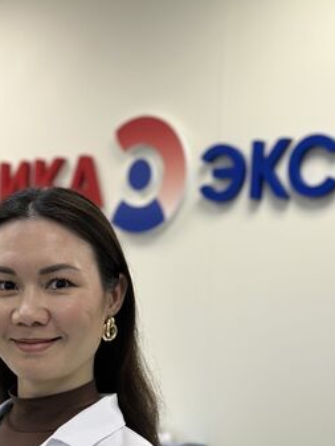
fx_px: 1225
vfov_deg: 20.2
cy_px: 408
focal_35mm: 95
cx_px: 113
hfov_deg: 15.5
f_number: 1.78
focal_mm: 6.86
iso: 64
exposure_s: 1/101
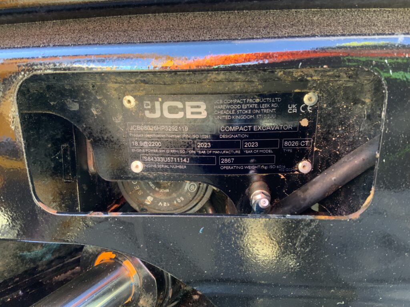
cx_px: 205
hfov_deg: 61.7
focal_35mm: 29
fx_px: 343
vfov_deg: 48.2
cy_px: 154
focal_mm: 3
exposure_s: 1/60
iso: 200
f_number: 1.8
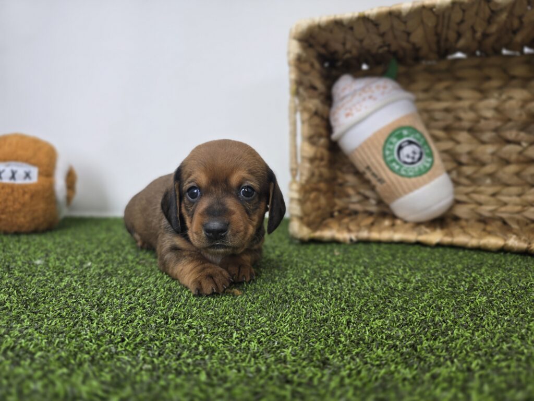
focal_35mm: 23
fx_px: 355
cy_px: 200
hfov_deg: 73.9
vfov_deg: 58.9
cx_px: 267
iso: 40
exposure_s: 1/120
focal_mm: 6.3
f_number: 1.7
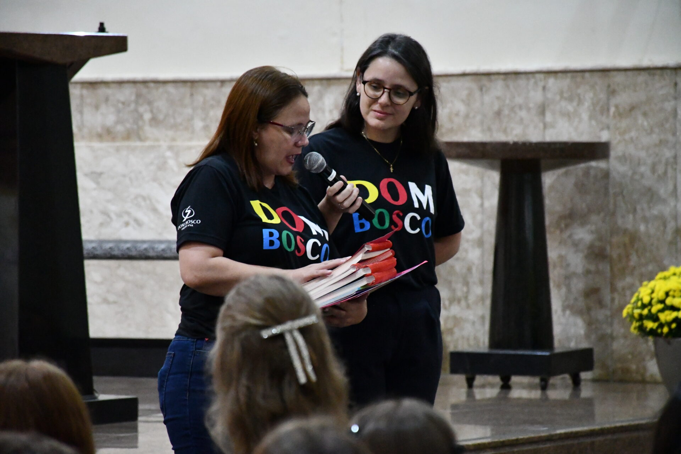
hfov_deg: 9.8
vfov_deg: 6.5
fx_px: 3972
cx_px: 340
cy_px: 227
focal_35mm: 210
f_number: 5.6
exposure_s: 1/200
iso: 12800
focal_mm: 140
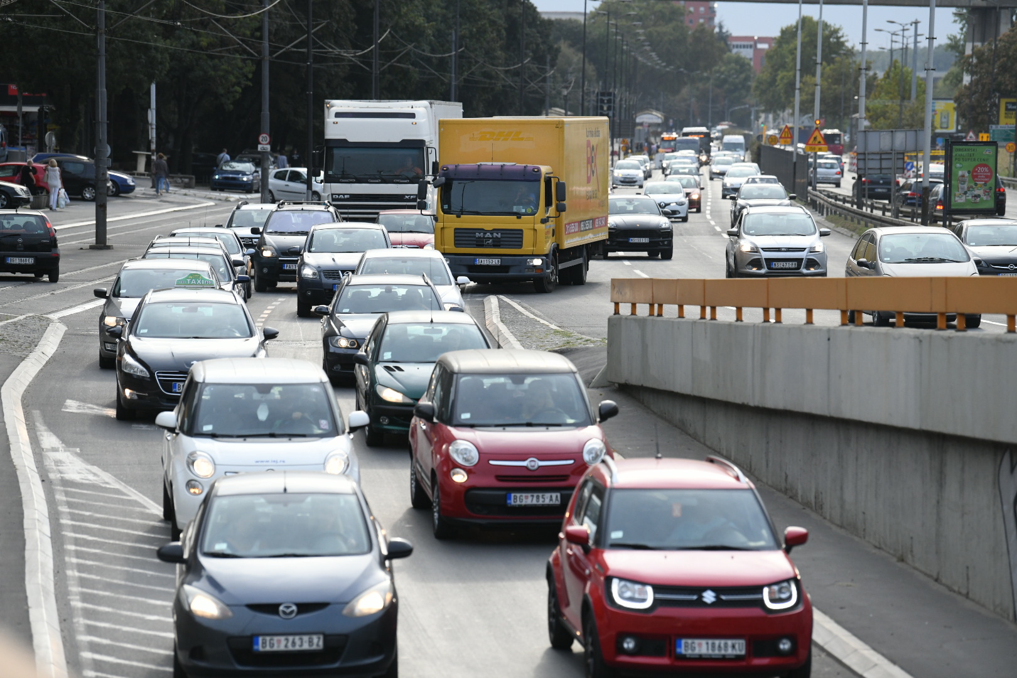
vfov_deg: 8.1
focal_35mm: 170
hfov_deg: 12.1
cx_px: 508
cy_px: 339
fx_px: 4802
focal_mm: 170
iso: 1250
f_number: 4
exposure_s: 1/5000
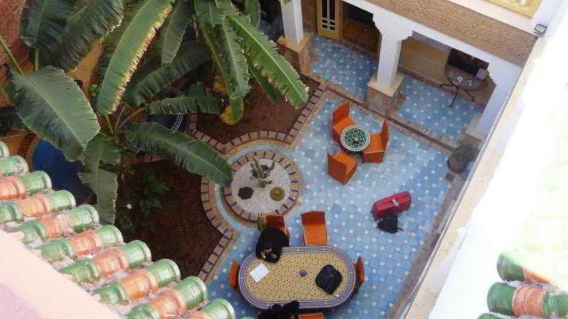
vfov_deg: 33.6
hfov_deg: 56.6
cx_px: 284
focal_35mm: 35
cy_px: 122
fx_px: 527
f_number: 3.5
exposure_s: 1/125
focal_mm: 5.3
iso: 100
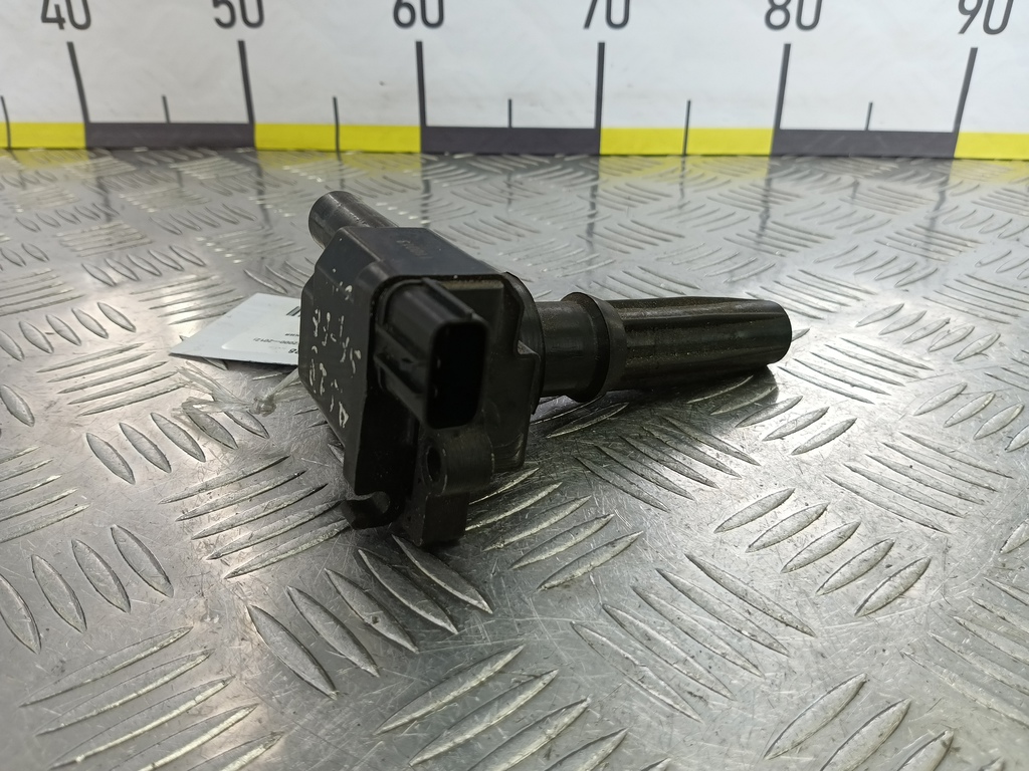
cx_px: 514
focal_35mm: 23
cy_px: 386
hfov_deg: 73.9
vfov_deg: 58.9
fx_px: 684
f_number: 1.6
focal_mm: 4.11
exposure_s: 1/100
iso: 142
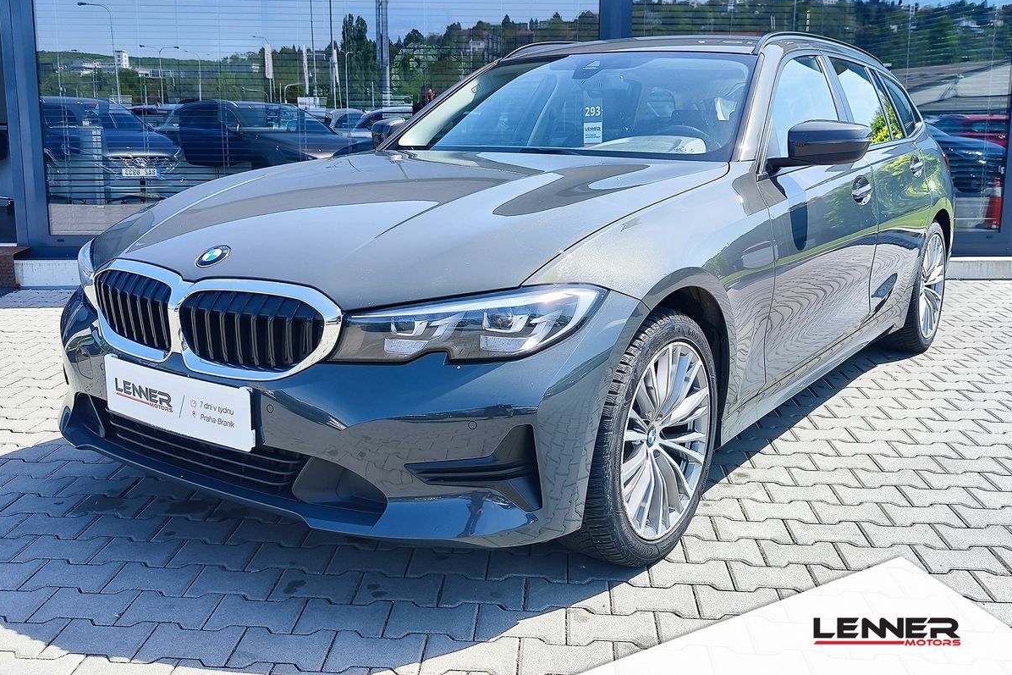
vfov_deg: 53.0
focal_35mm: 24
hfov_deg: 73.8
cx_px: 505
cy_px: 303
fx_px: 675
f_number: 1.69
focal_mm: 7.01
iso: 50
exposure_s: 1/315
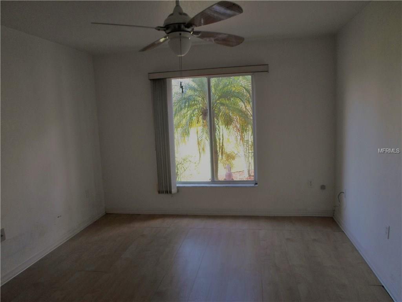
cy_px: 151
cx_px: 201
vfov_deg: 54.9
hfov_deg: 69.4
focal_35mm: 25
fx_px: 290
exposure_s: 1/125
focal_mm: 4.5
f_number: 2.5
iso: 80
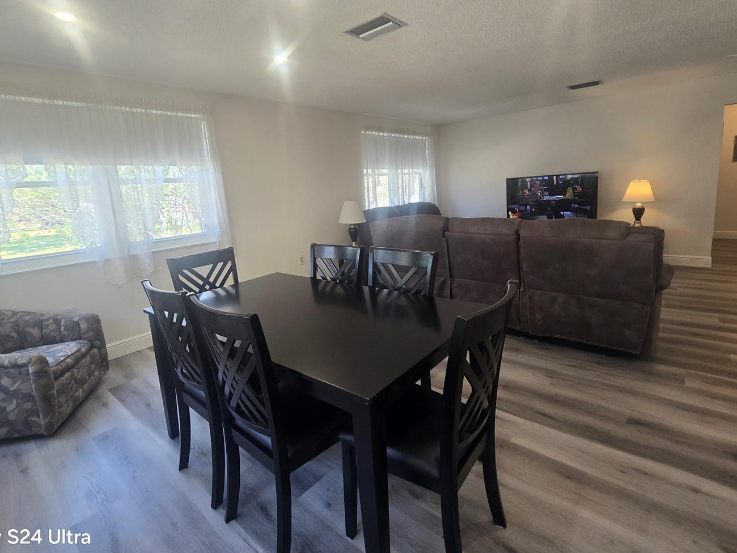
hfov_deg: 94.4
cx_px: 350
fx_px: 341
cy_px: 248
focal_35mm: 16
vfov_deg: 77.9
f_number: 2.2
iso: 100
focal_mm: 2.2
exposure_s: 1/60
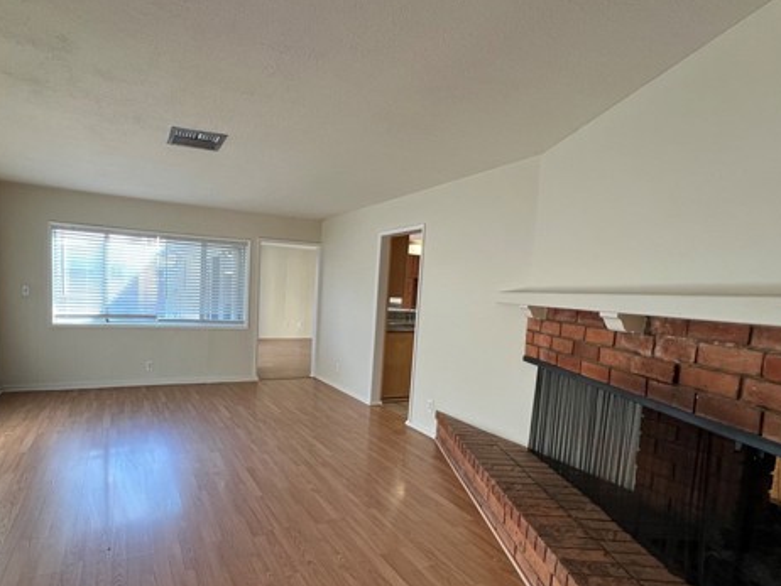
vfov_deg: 71.3
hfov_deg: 86.7
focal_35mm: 18
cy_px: 331
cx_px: 316
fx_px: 406
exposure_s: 1/60
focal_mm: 1.57
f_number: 1.8
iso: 200
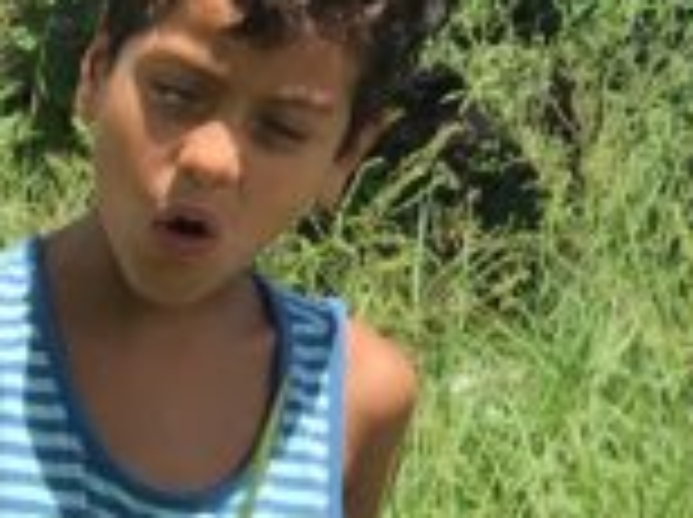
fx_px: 3858
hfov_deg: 9.5
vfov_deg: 7.3
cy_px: -563
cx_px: 1476
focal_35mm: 193
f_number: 2.2
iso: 25
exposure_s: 1/1202
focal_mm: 4.15
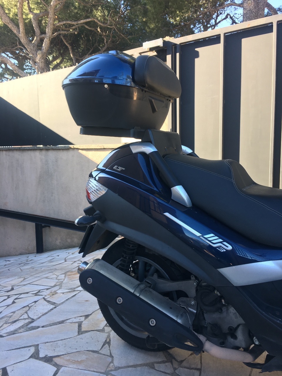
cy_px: 188
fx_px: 315
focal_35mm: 29
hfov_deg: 48.2
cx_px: 141
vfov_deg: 61.7
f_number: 2.2
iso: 25
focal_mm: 4.15
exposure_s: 1/100
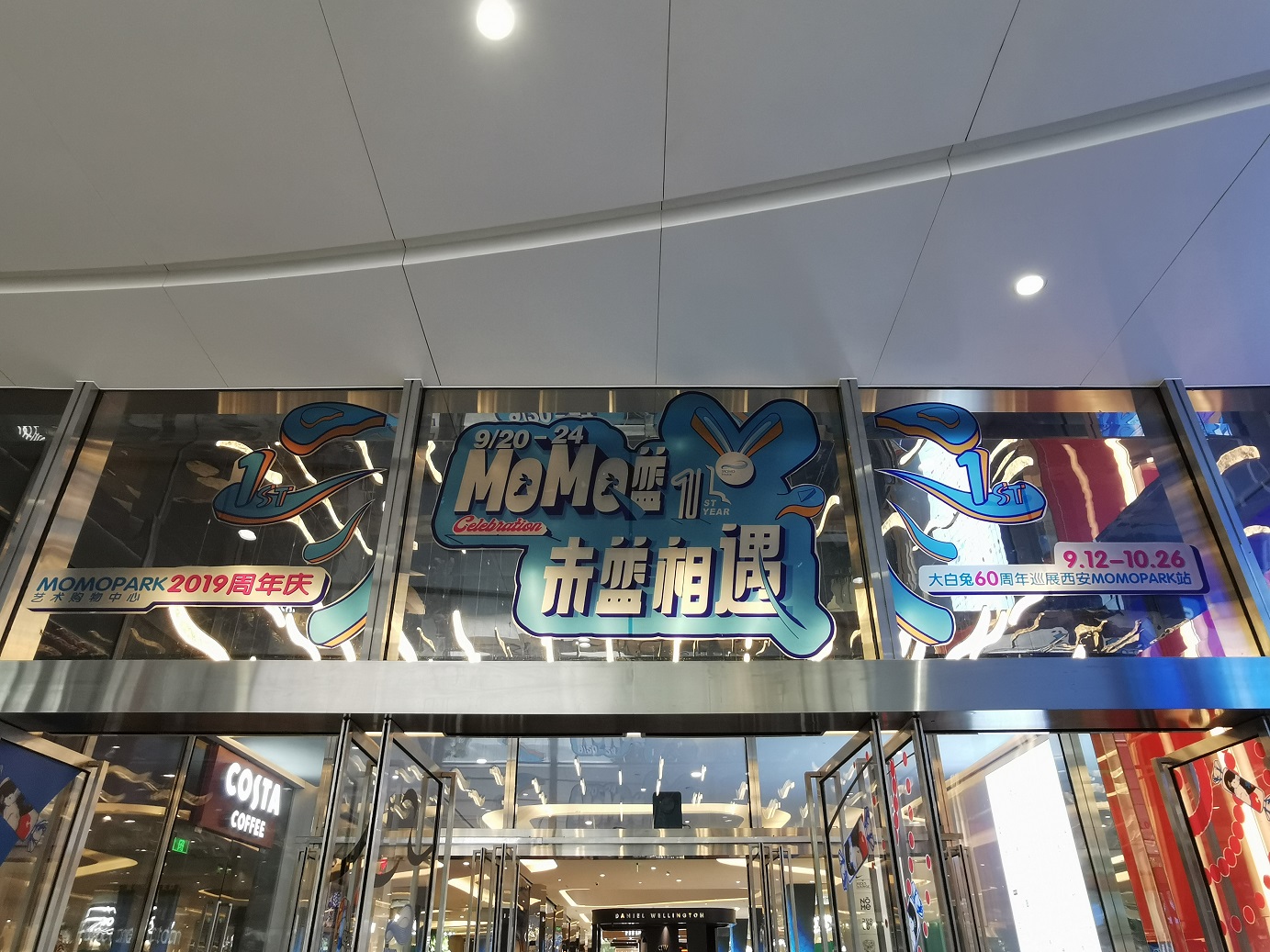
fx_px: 807
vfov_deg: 61.1
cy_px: 476
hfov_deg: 76.4
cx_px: 635
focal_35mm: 22
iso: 160
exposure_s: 1/50
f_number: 2.2
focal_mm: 2.26
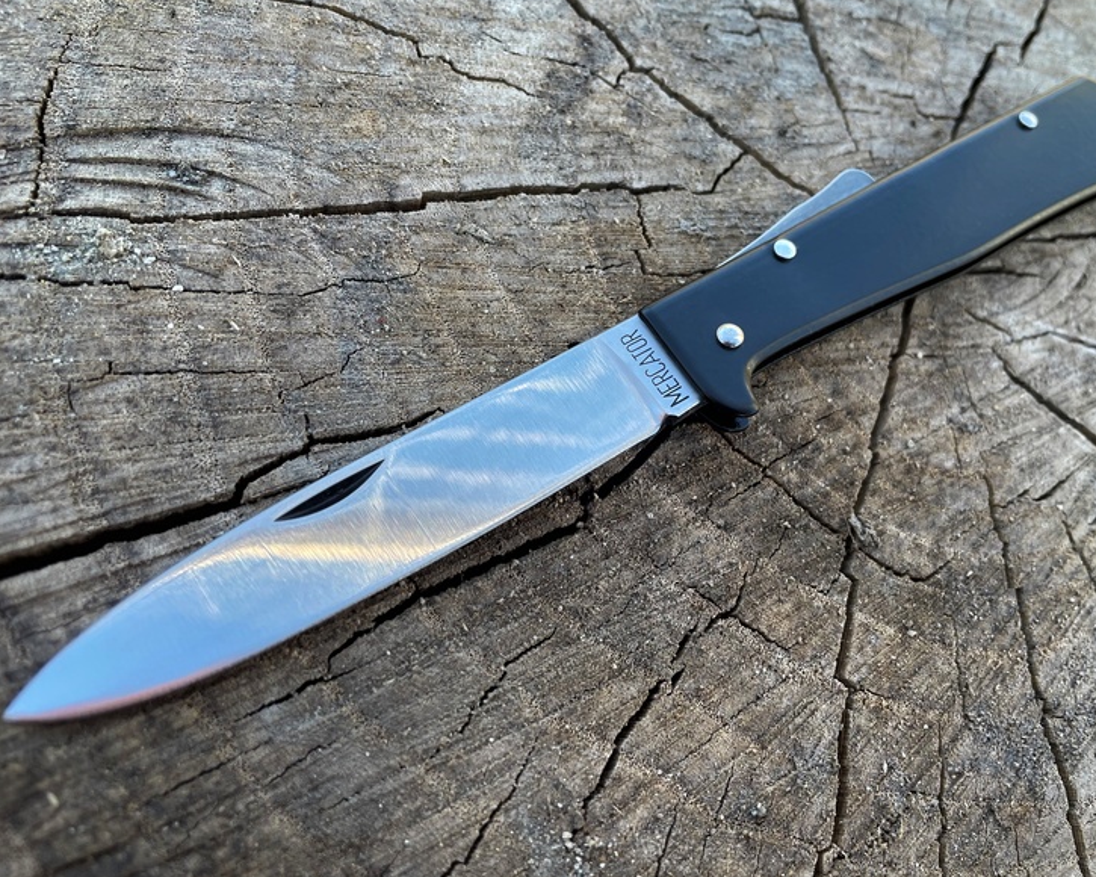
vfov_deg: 51.5
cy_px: 428
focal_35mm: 28
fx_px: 908
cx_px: 599
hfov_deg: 62.1
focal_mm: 4.2
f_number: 1.6
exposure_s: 1/193
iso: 32
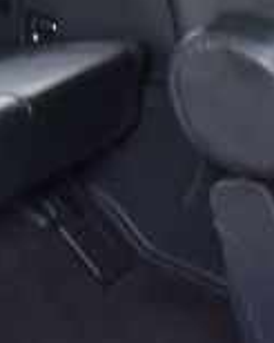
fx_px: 1065
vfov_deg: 18.0
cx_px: -218
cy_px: 29
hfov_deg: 13.2
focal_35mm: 105
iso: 1600
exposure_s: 1/8
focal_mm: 18
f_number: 3.5
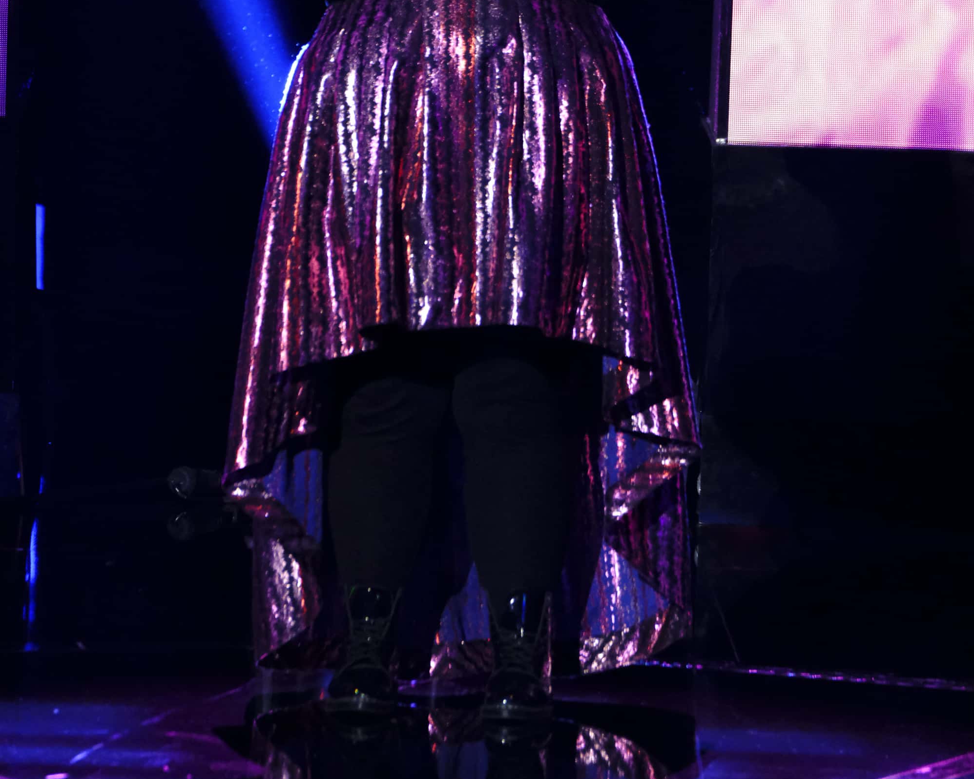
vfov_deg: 3.0
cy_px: 81
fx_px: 14846
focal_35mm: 515
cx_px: 488
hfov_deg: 3.8
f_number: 5
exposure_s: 1/125
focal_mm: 243.3
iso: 8000
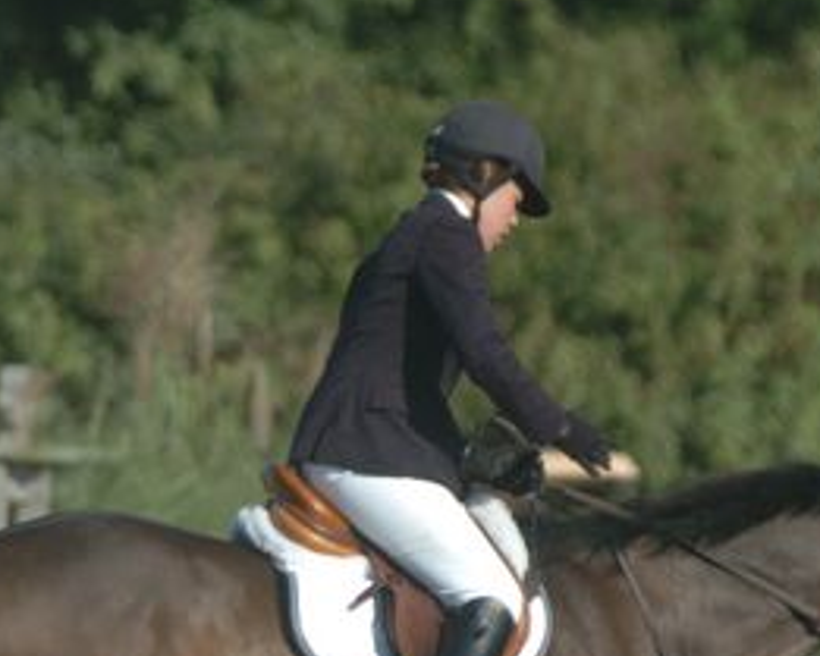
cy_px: 515
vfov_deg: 1.1
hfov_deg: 1.3
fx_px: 35130
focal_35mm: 1447
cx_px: 314
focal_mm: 420
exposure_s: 1/1250
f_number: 8
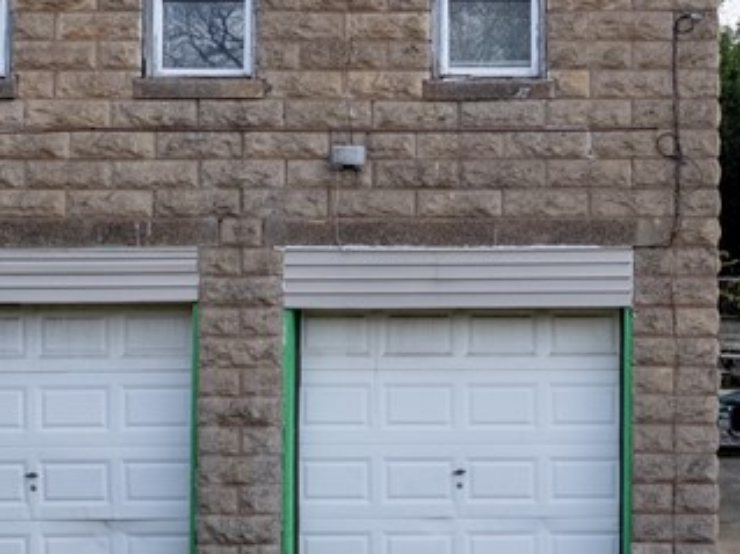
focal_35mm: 77
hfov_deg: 24.9
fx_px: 1645
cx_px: 587
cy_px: 241
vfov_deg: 19.1
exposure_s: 1/240
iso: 400
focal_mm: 12.29
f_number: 4
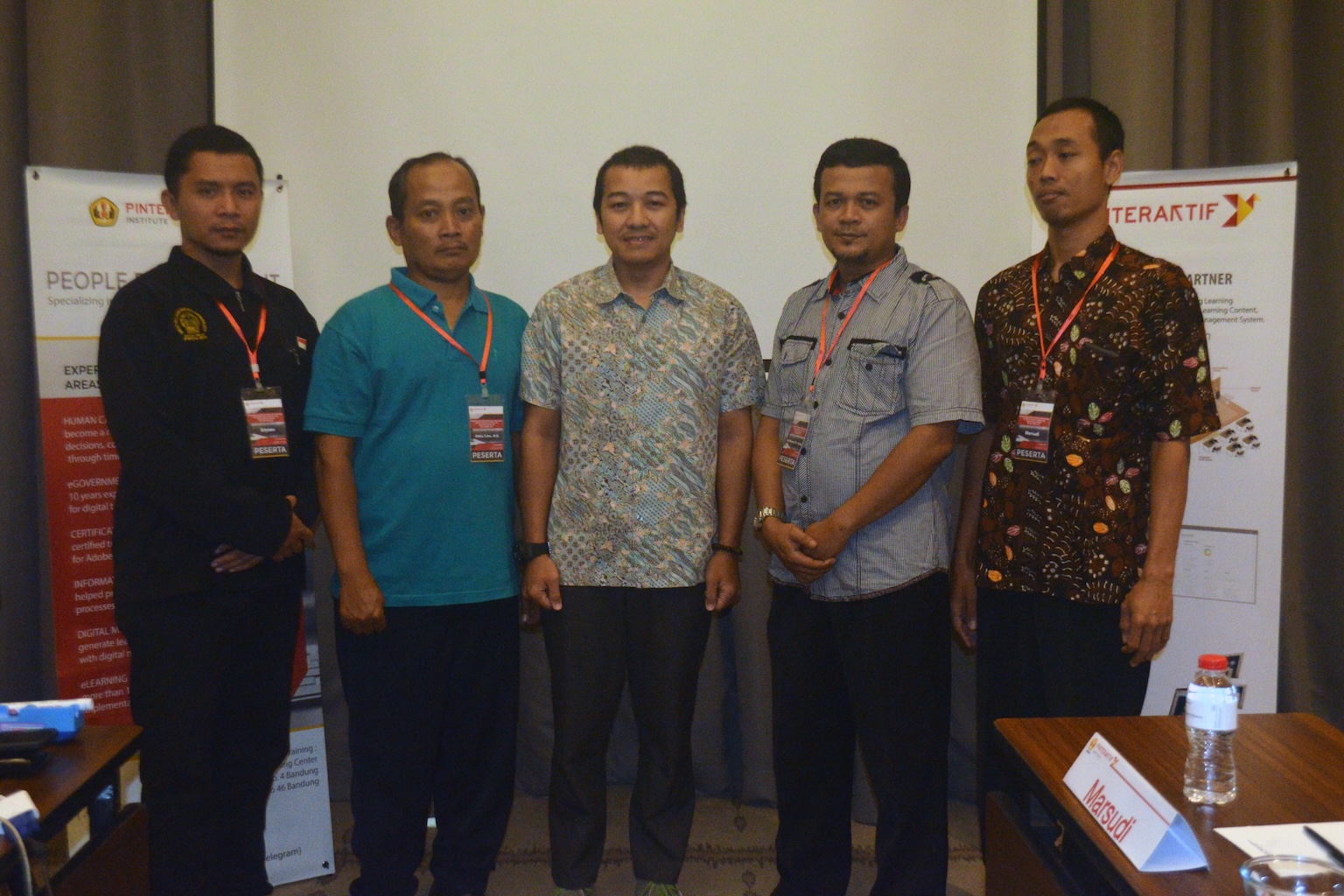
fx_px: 1568
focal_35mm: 42
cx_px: 672
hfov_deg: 46.4
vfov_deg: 31.9
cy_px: 448
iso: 3200
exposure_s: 1/60
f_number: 4.5
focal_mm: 28
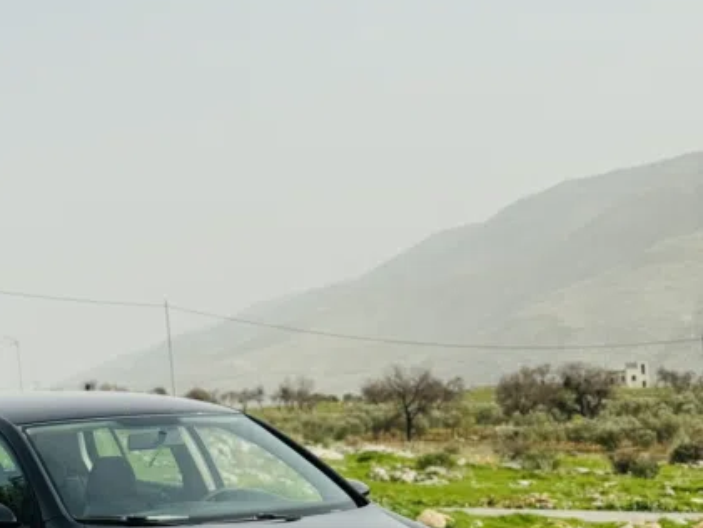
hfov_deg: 26.3
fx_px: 1483
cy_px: 281
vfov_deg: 20.2
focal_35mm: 73
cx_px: 170
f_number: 1.78
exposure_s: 1/6410
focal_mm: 6.76
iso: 64
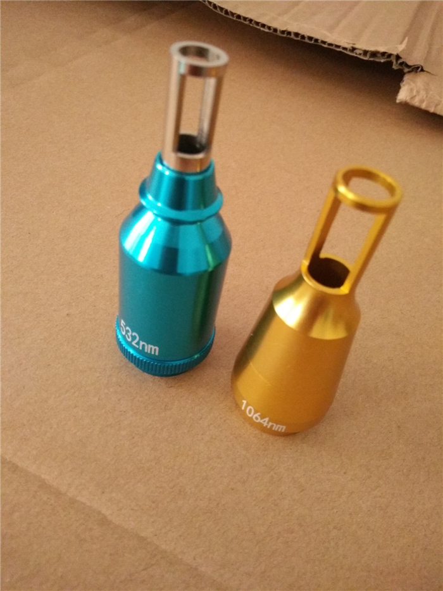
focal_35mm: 21
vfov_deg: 79.0
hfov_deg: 63.5
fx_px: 358
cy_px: 296
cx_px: 222
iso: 542
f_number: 2.2
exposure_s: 1/33.3
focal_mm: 3.66
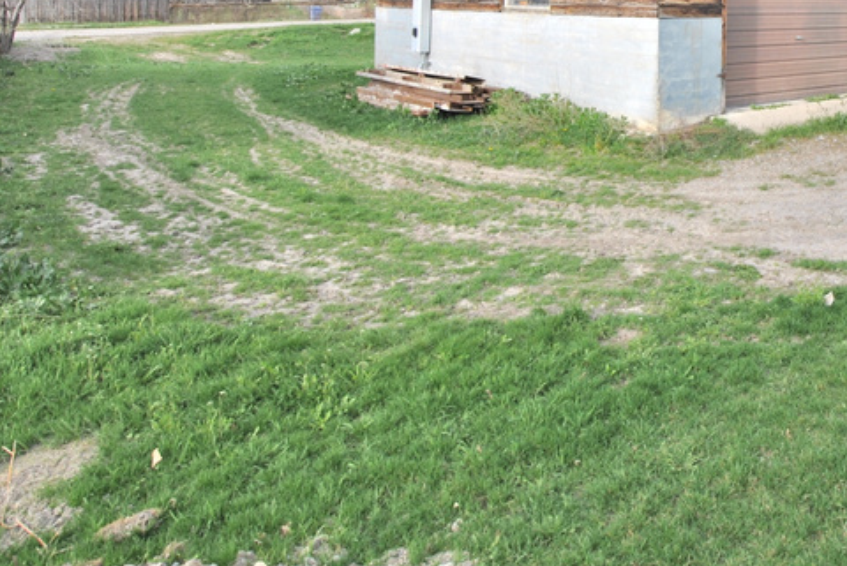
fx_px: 754
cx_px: 741
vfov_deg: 37.1
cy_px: 4
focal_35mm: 32
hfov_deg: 52.5
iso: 100
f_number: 6.3
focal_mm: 10
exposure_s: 1/160
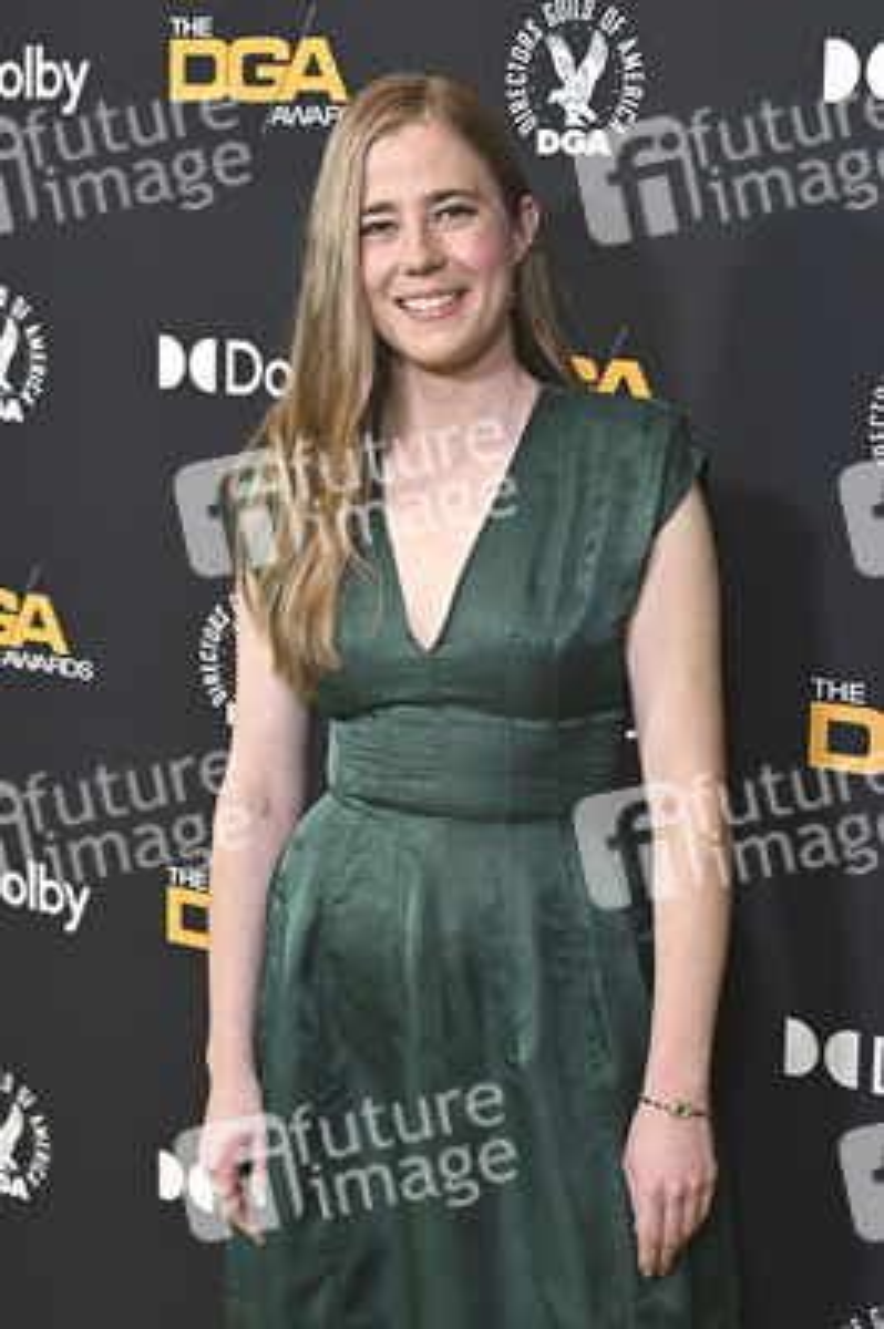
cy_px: 664
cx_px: 442
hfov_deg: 21.9
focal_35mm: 62
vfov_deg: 32.4
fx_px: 2287
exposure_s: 1/320
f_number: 5.6
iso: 2000
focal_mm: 62
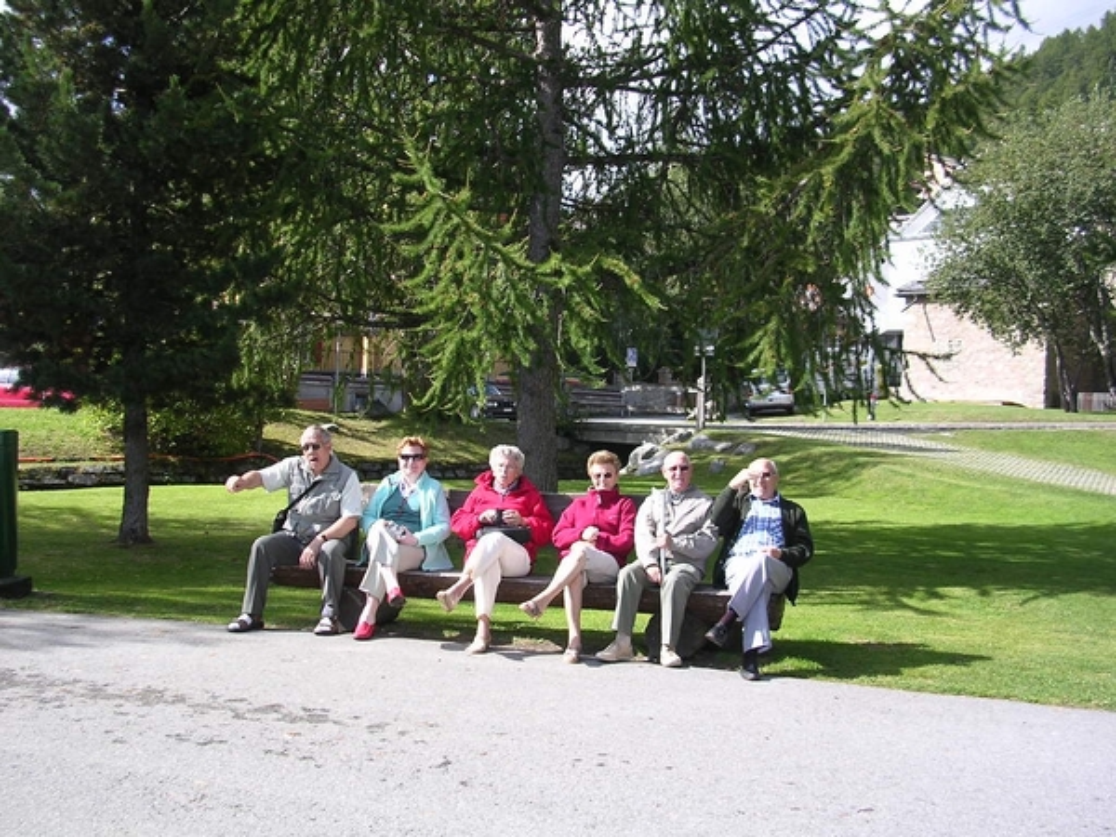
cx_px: 558
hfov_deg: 49.0
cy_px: 418
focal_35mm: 38
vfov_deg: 37.7
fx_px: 1225
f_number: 2.8
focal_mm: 5.8
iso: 100
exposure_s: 1/390
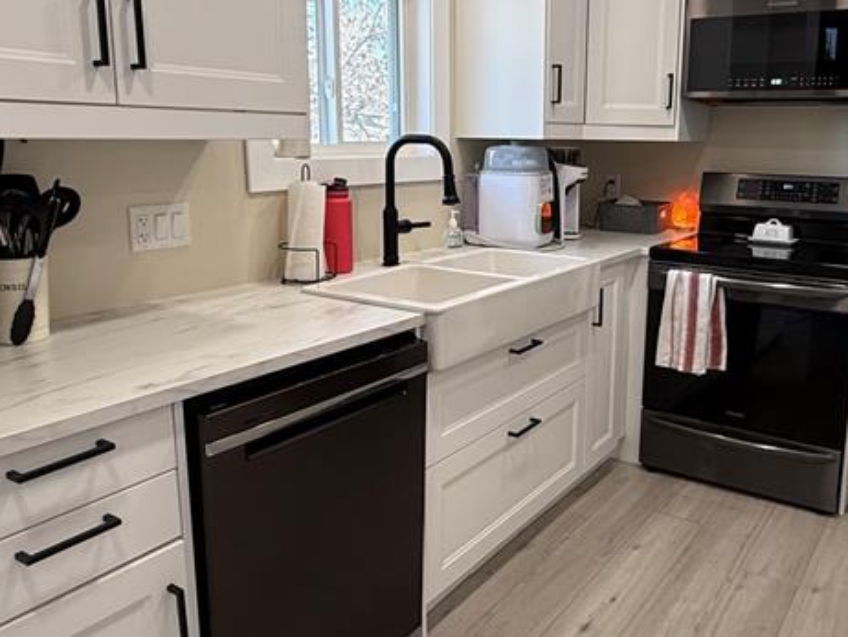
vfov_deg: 45.3
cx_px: 541
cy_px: 263
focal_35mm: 31
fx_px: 760
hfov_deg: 57.4
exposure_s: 1/120
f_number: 2.2
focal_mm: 2.22
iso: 100
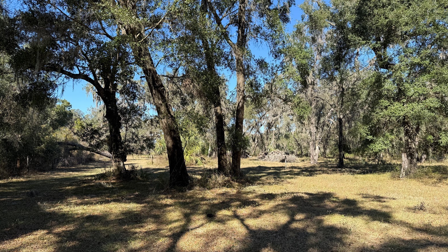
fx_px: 321
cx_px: 225
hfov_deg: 69.8
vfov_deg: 42.6
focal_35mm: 27
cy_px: 158
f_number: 1.78
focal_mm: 6.76
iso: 80
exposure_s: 1/1385
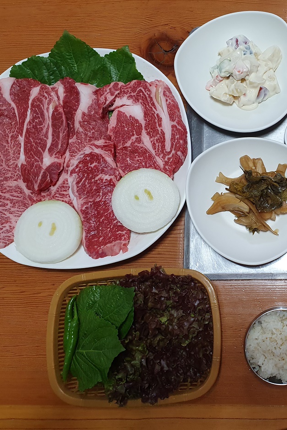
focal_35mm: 37
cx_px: 271
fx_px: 442
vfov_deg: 51.9
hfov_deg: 33.6
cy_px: 210
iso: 250
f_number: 2.4
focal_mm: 4.32
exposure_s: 1/120
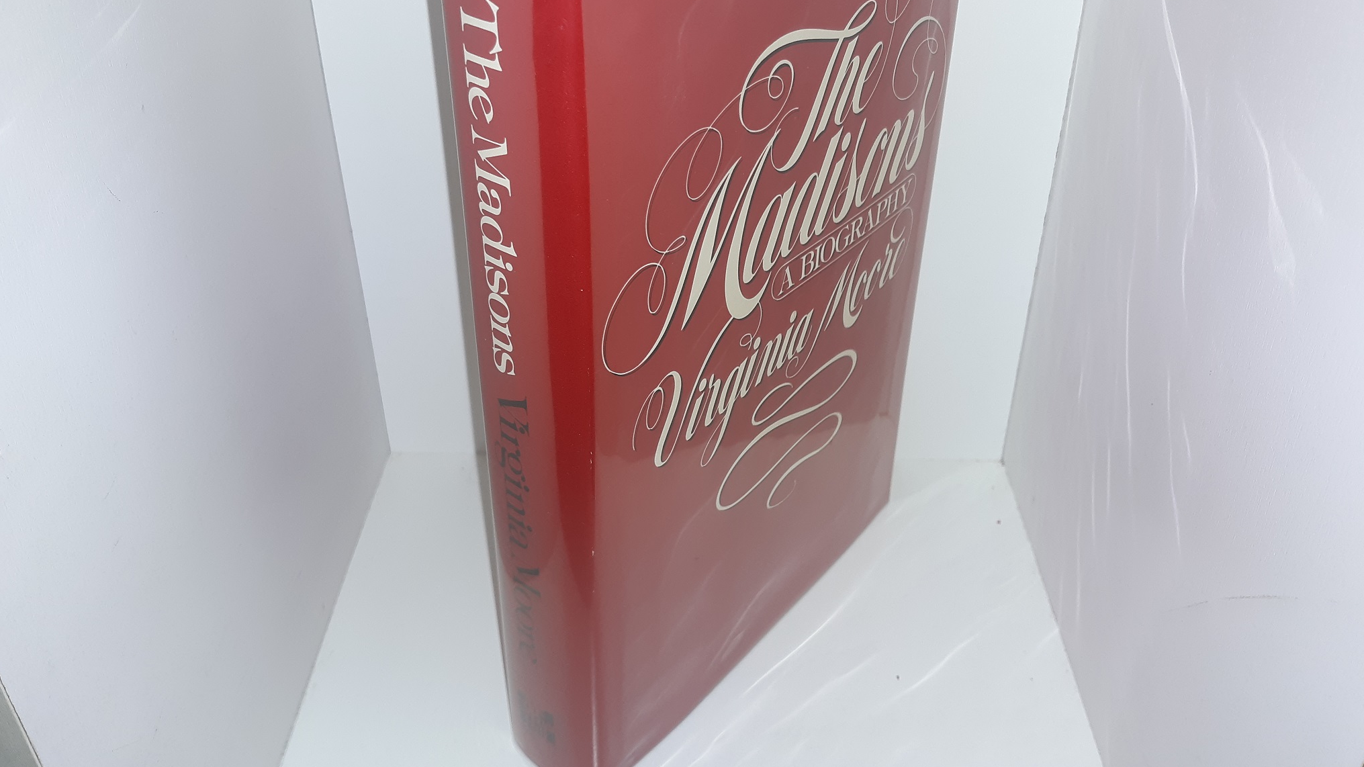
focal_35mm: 31
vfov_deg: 37.6
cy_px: 306
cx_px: 676
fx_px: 1121
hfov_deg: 62.6
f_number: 1.7
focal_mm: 3.7
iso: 50
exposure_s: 1/120
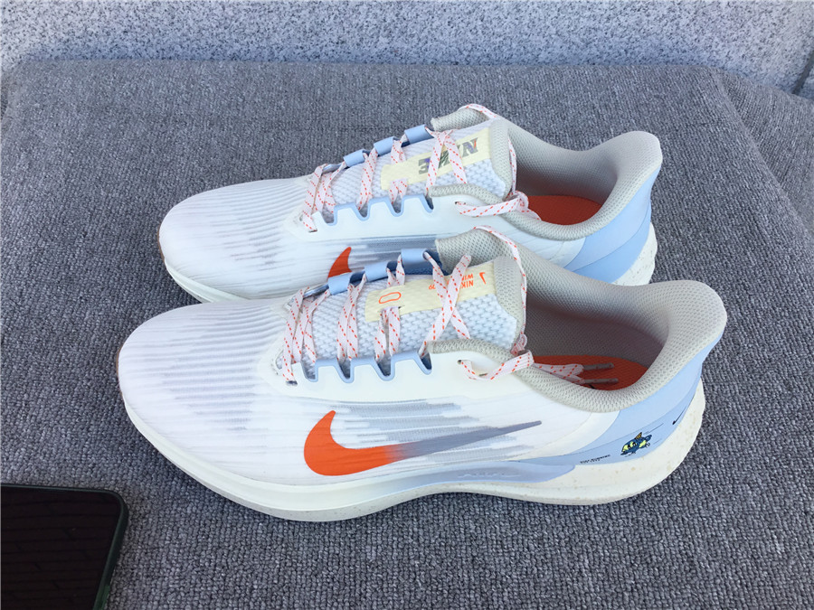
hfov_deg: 58.4
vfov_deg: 45.4
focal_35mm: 31
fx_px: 729
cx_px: 407
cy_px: 305
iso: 25
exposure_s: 1/198
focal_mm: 3.3
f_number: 2.4
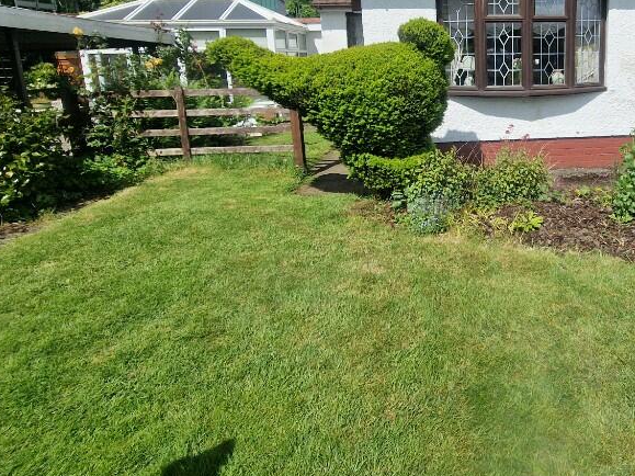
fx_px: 422
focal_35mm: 23
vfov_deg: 56.8
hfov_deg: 67.9
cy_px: 138
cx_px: 496
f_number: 2.2
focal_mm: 2.2
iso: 50
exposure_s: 1/3776
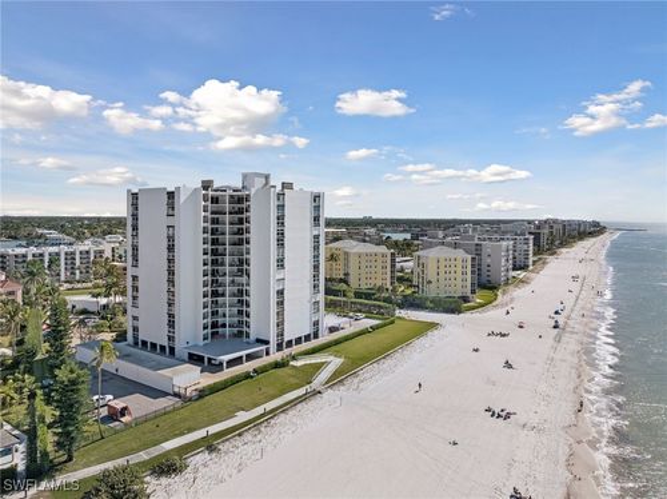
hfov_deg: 71.6
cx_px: 334
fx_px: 462
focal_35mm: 24
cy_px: 250
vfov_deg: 56.7
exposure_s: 1/800
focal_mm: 12.3
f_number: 2.8
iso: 110
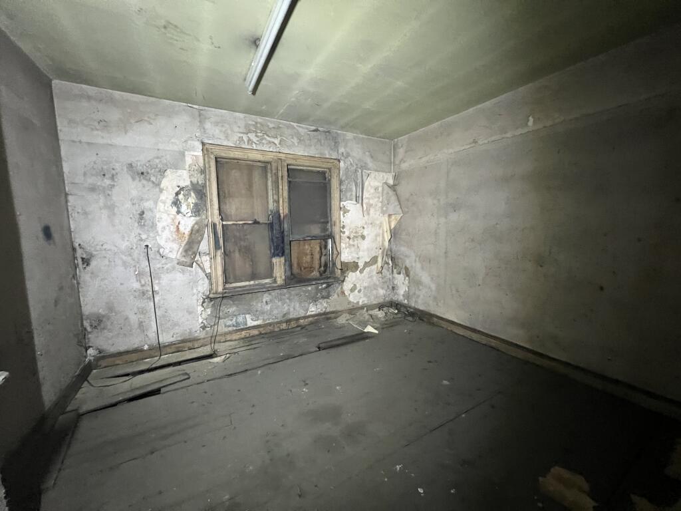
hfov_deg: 106.2
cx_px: 340
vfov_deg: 89.9
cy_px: 256
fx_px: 256
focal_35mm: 13
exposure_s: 1/33
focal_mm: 1.57
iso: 800
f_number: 1.8
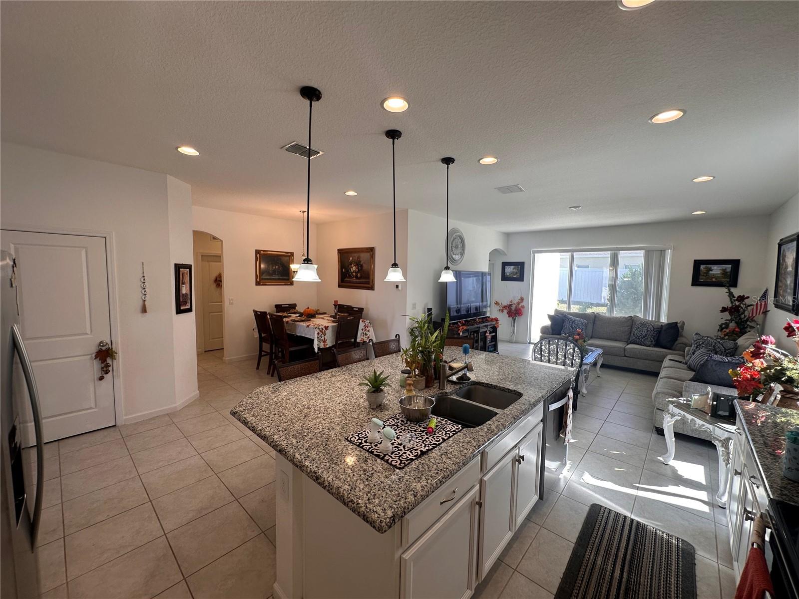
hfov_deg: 102.1
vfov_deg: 85.7
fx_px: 323
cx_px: 400
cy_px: 300
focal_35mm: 14
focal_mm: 2.22
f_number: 2.2
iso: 64
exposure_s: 1/120
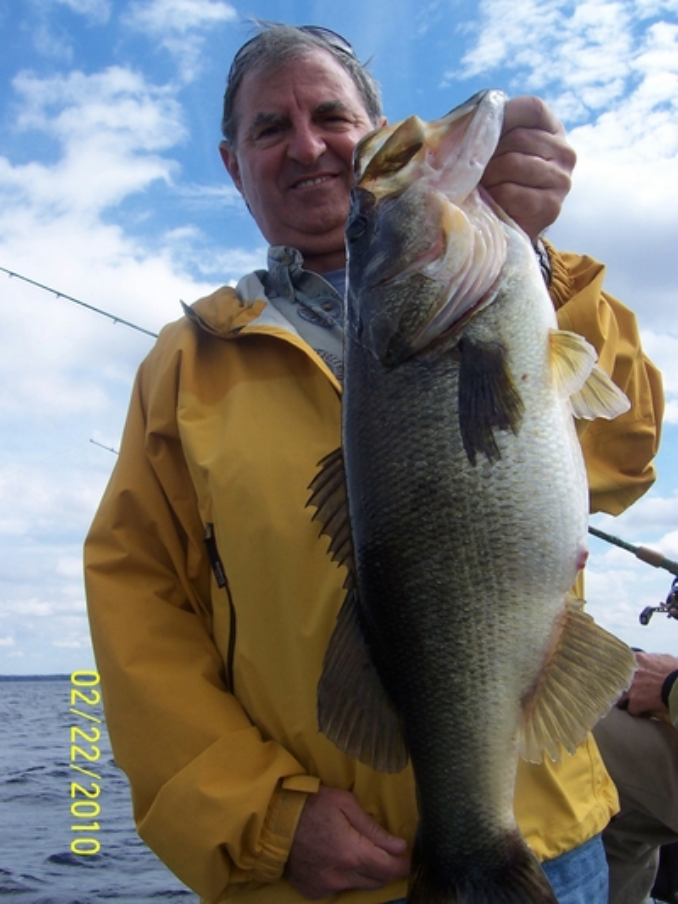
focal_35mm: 37
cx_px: 339
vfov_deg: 50.1
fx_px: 966
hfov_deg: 38.7
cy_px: 452
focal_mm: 5.6
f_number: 5.6
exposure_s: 1/500
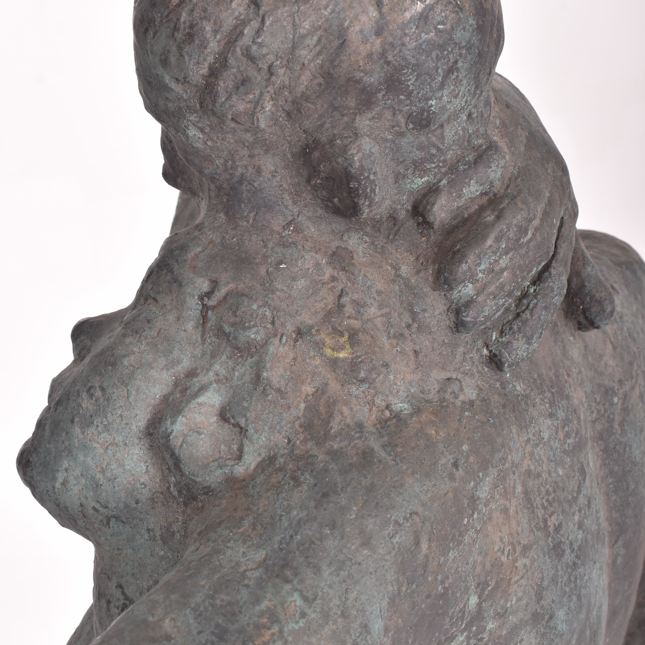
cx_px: 321
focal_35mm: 62
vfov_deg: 27.7
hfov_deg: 27.7
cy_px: 319
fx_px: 1307
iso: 400
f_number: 13
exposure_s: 1/160
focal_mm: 32
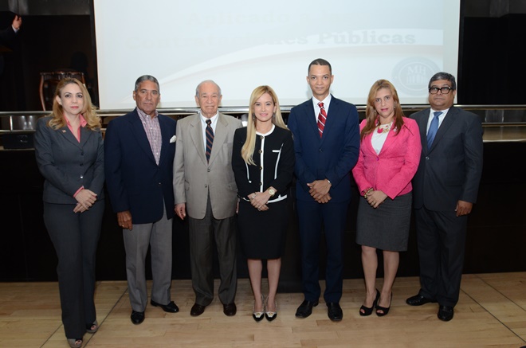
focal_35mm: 26
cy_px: 174
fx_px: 372
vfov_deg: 50.2
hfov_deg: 70.6
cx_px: 263
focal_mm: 17
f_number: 4
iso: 1000
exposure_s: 1/60
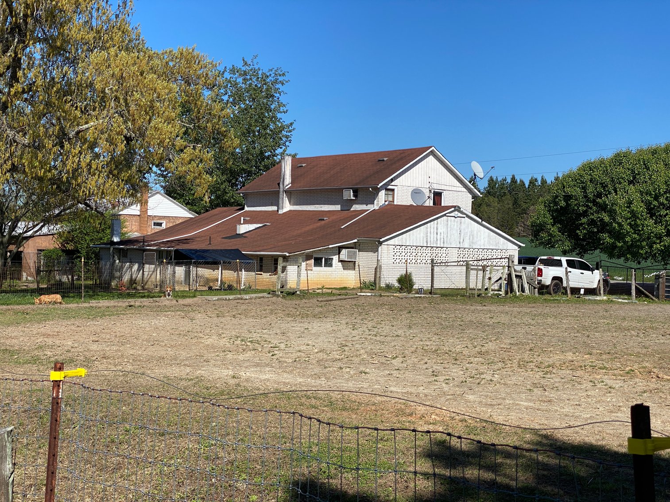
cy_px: 251
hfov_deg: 36.8
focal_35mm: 52
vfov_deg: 28.0
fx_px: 1007
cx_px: 335
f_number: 2
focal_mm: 6
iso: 20
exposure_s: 1/1653
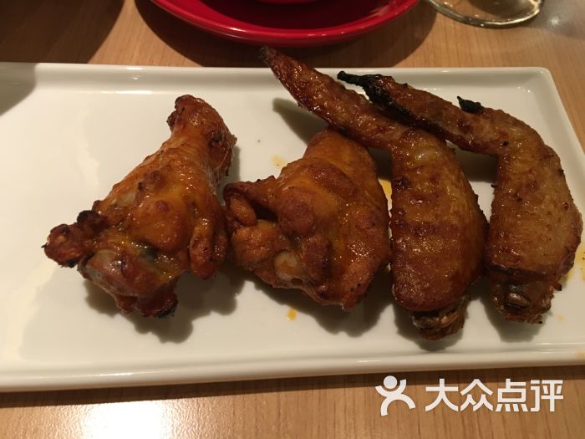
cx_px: 292
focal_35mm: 29
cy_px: 220
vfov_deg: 48.2
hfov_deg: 61.7
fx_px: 490
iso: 160
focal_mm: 4.15
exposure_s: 1/33
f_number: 2.2
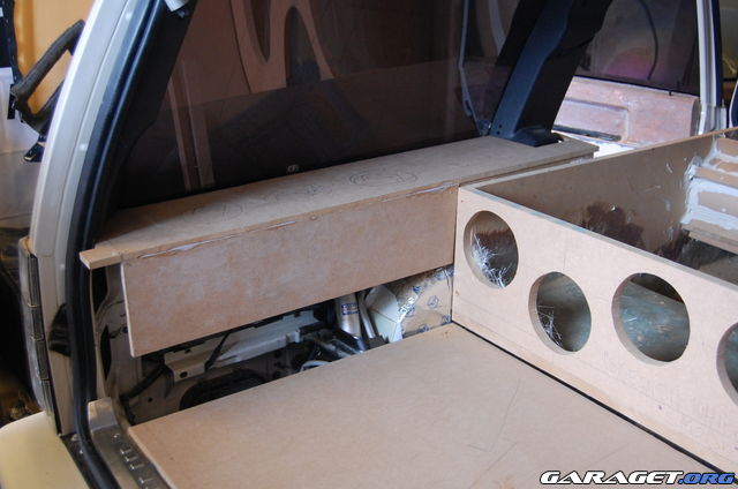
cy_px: 244
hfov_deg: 46.5
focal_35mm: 42
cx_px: 369
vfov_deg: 31.8
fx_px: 859
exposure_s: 1/30
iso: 800
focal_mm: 28
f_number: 4.2
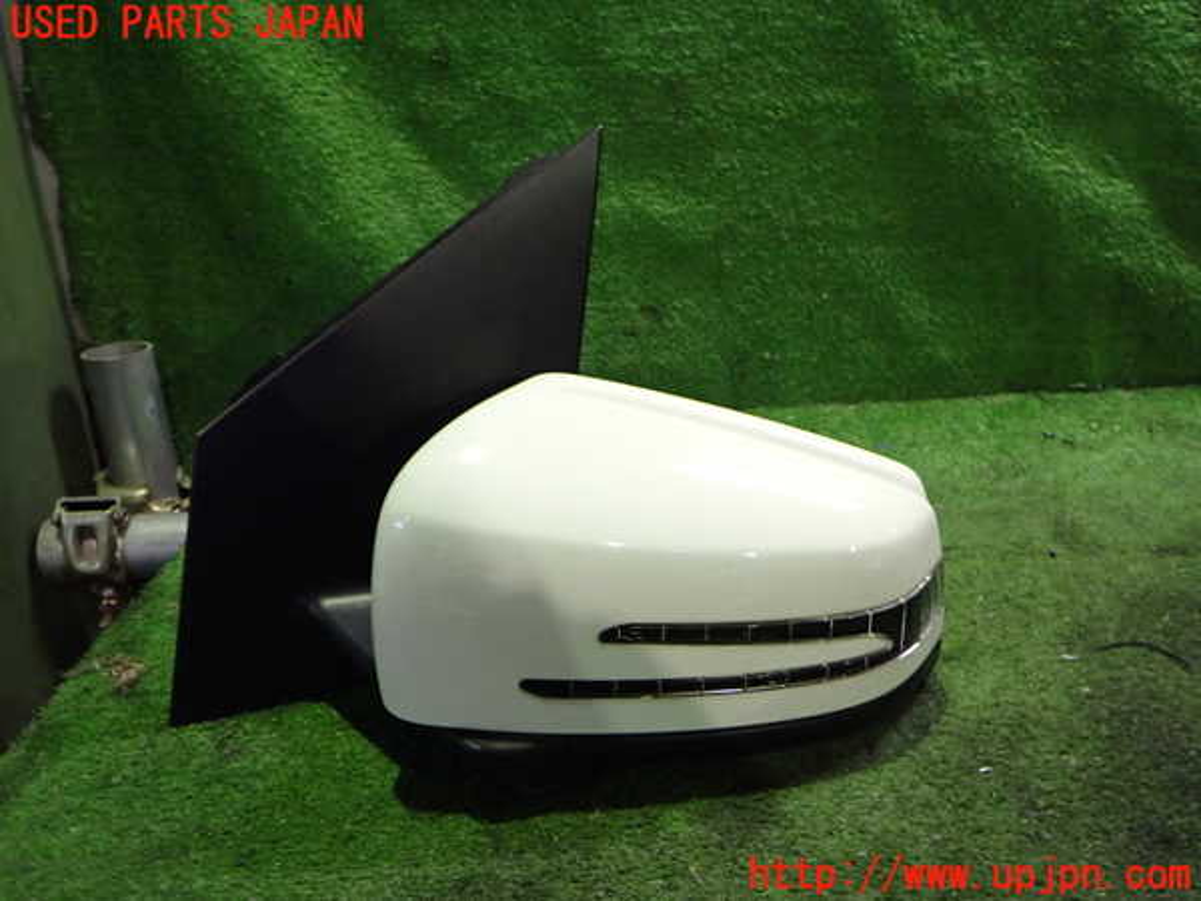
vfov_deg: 46.8
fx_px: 1041
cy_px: 450
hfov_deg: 60.0
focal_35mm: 30
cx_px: 600
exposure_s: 1/30
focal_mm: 5.4
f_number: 2.3
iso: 640
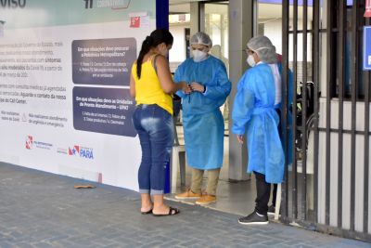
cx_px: 186
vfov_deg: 20.6
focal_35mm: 66
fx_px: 680
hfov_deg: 30.5
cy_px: 124
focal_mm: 44
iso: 640
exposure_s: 1/100
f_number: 5
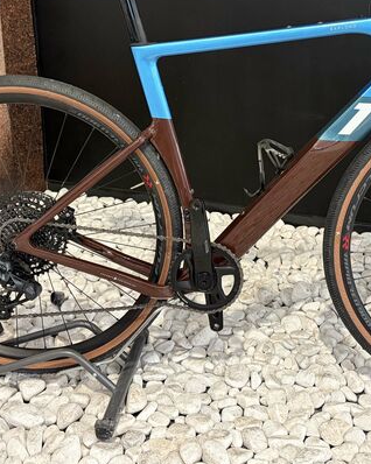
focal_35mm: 49
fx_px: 673
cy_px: 150
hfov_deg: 30.6
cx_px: 243
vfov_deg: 37.6
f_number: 1.6
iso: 250
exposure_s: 1/50
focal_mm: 5.96
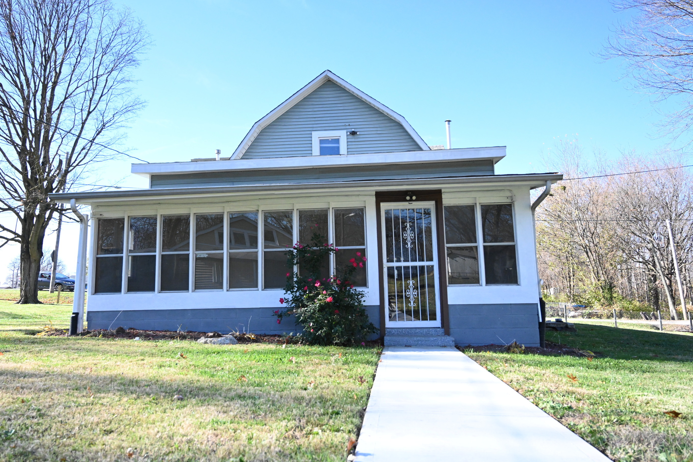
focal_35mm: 27
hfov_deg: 67.3
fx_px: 520
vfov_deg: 47.8
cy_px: 207
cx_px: 322
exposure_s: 1/8000
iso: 4000
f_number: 4.5
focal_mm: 24
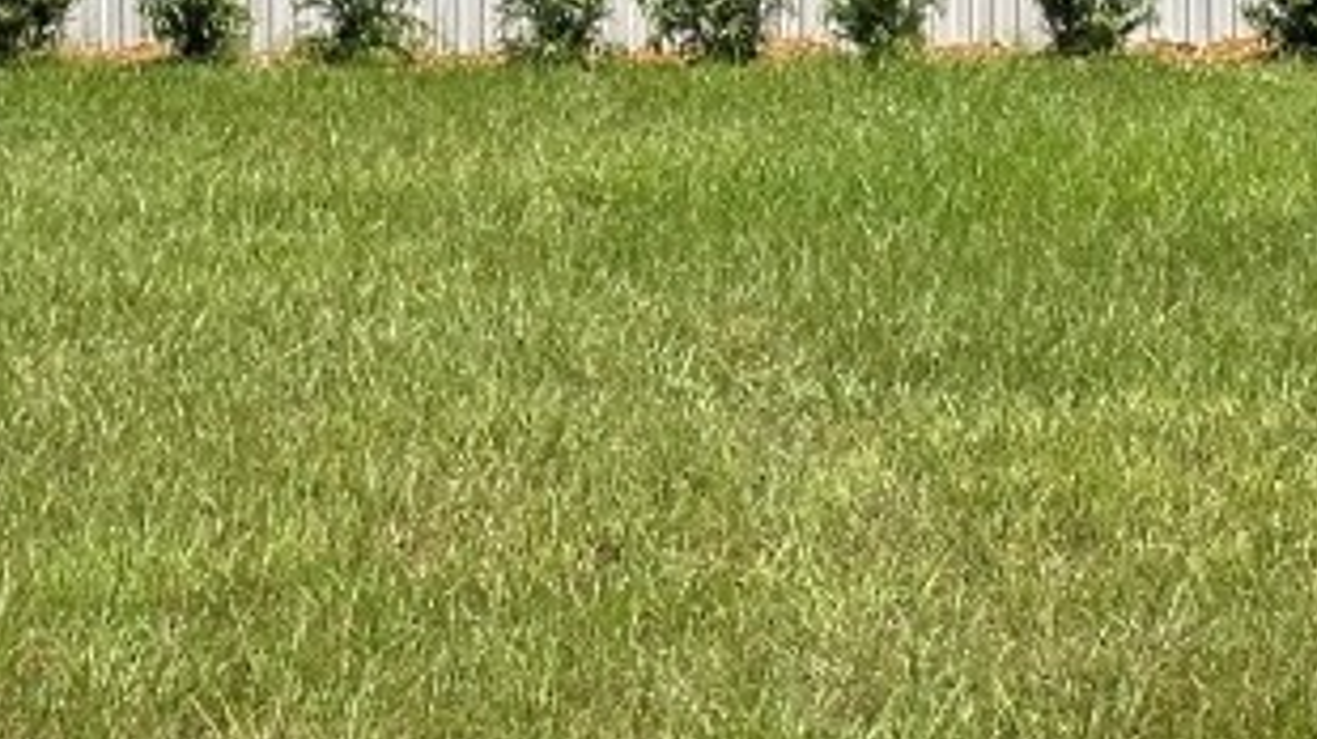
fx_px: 6038
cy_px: -866
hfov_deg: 12.4
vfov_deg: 6.7
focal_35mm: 173
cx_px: 1088
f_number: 1.78
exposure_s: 1/4367
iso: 64
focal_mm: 6.86
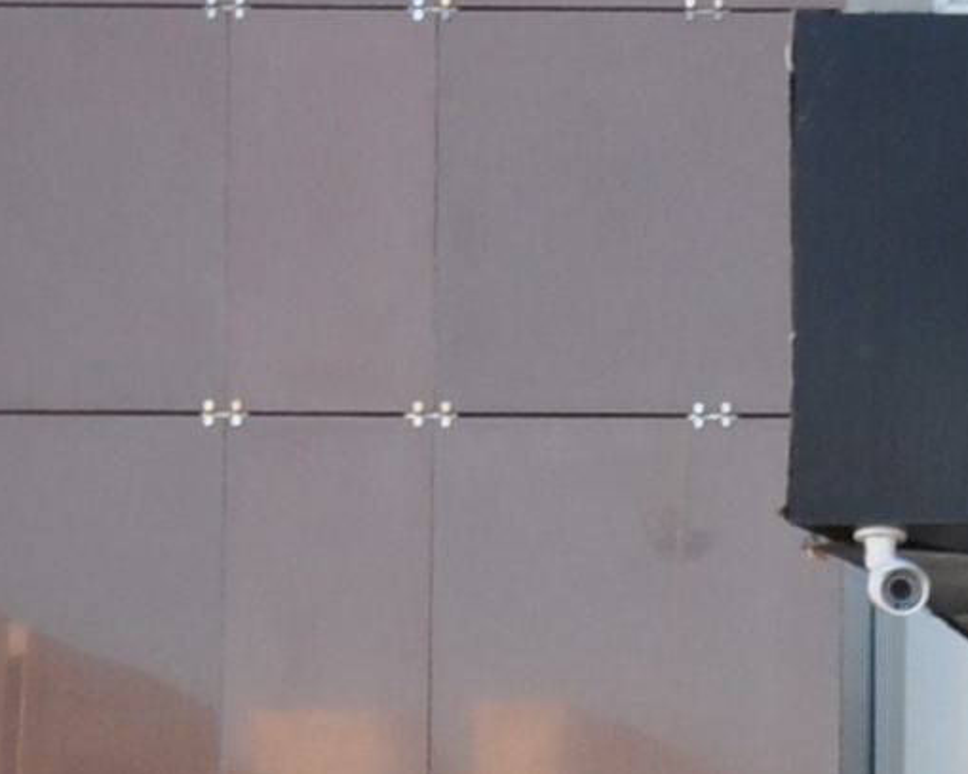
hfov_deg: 4.7
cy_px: 1470
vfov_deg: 4.0
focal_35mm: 379
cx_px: 3522
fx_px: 10856
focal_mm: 32
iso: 200
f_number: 6.3
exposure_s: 1/160
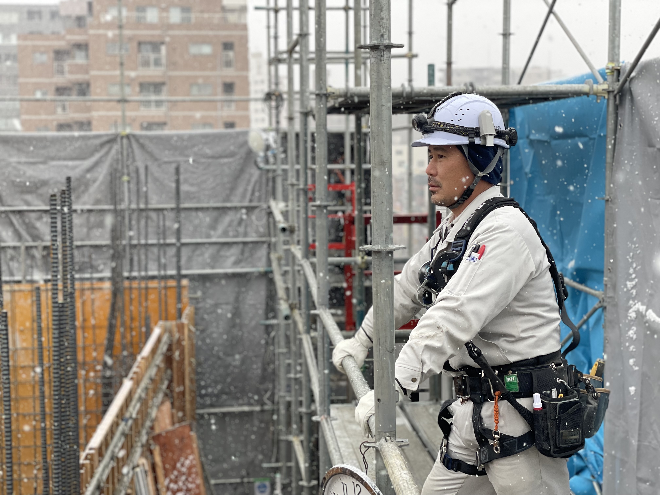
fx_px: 991
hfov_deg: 36.8
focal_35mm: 52
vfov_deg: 28.0
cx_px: 330
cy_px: 248
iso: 32
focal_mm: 6
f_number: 2
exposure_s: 1/122
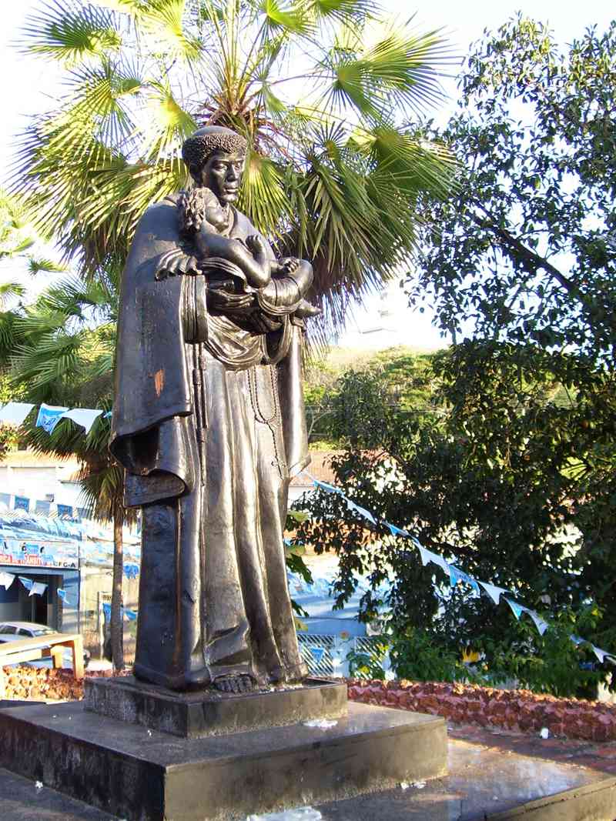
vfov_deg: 42.1
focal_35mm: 45
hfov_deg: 32.2
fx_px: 1068
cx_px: 308
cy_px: 410
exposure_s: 1/90
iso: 80
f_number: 3
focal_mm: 7.6
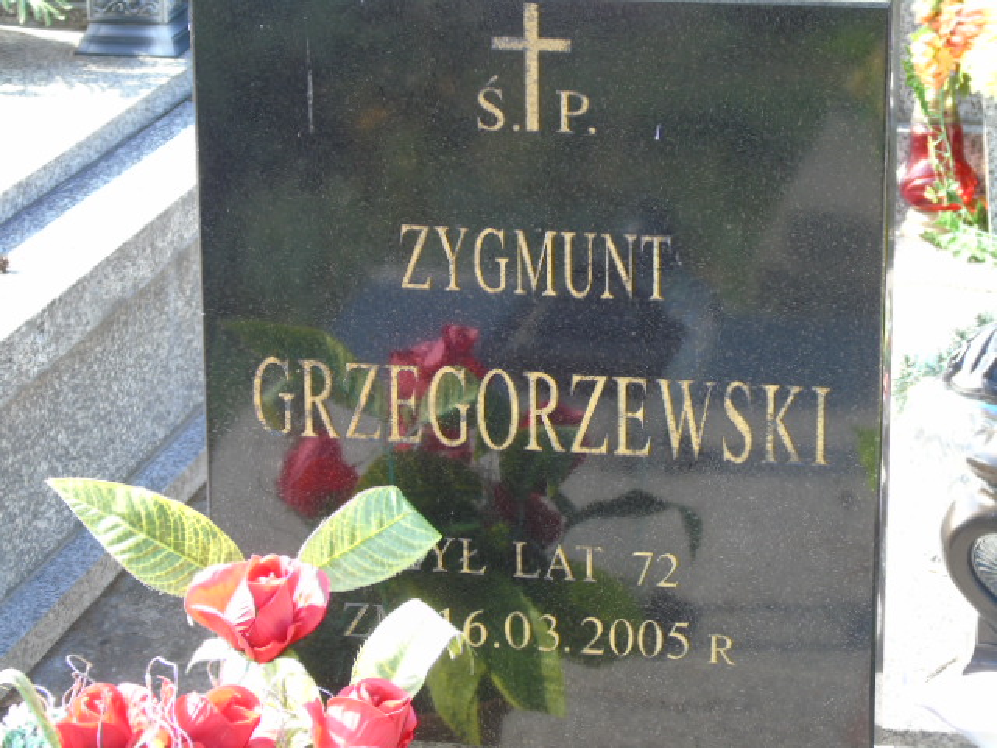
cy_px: 374
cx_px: 498
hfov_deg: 18.2
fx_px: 3111
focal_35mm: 108
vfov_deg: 13.7
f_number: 4.4
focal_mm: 19
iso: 80
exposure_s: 1/50
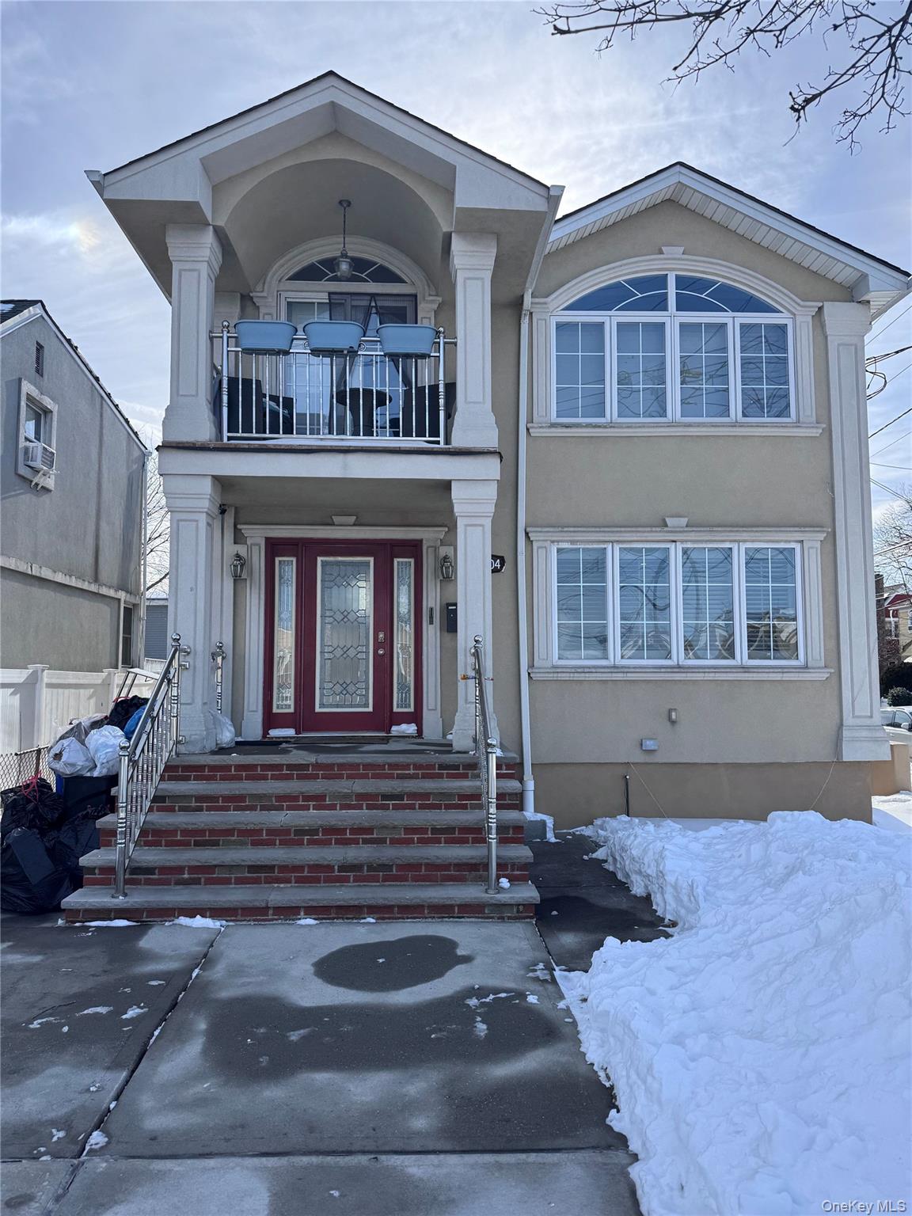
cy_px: 608
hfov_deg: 56.8
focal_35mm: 24
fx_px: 843
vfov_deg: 71.6
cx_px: 456
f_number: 1.78
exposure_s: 1/2710
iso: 80
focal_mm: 6.76
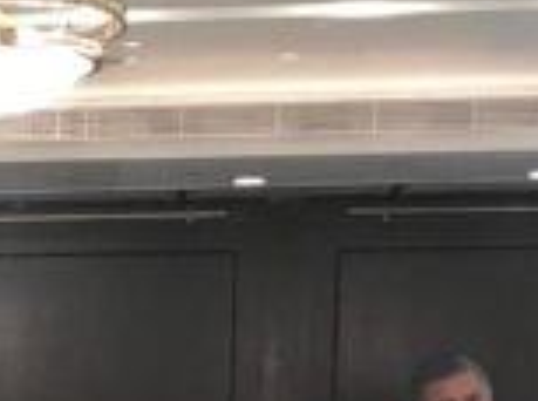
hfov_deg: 9.7
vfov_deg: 7.6
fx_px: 2915
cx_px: -573
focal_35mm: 188
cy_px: 788
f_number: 1.8
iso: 40
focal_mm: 3.99
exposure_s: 1/17
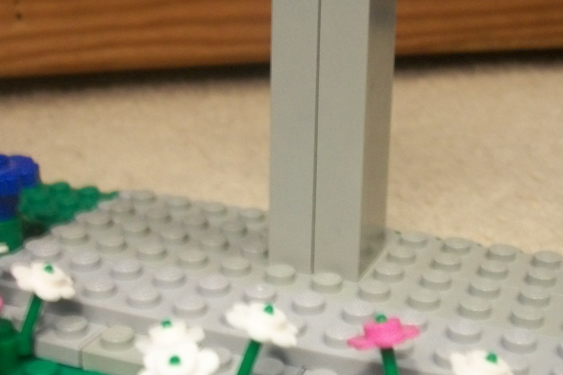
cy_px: 141
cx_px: 317
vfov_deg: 23.7
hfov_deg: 35.0
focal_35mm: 57
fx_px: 891
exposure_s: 1/10
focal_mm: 5.7
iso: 160
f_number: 2.9
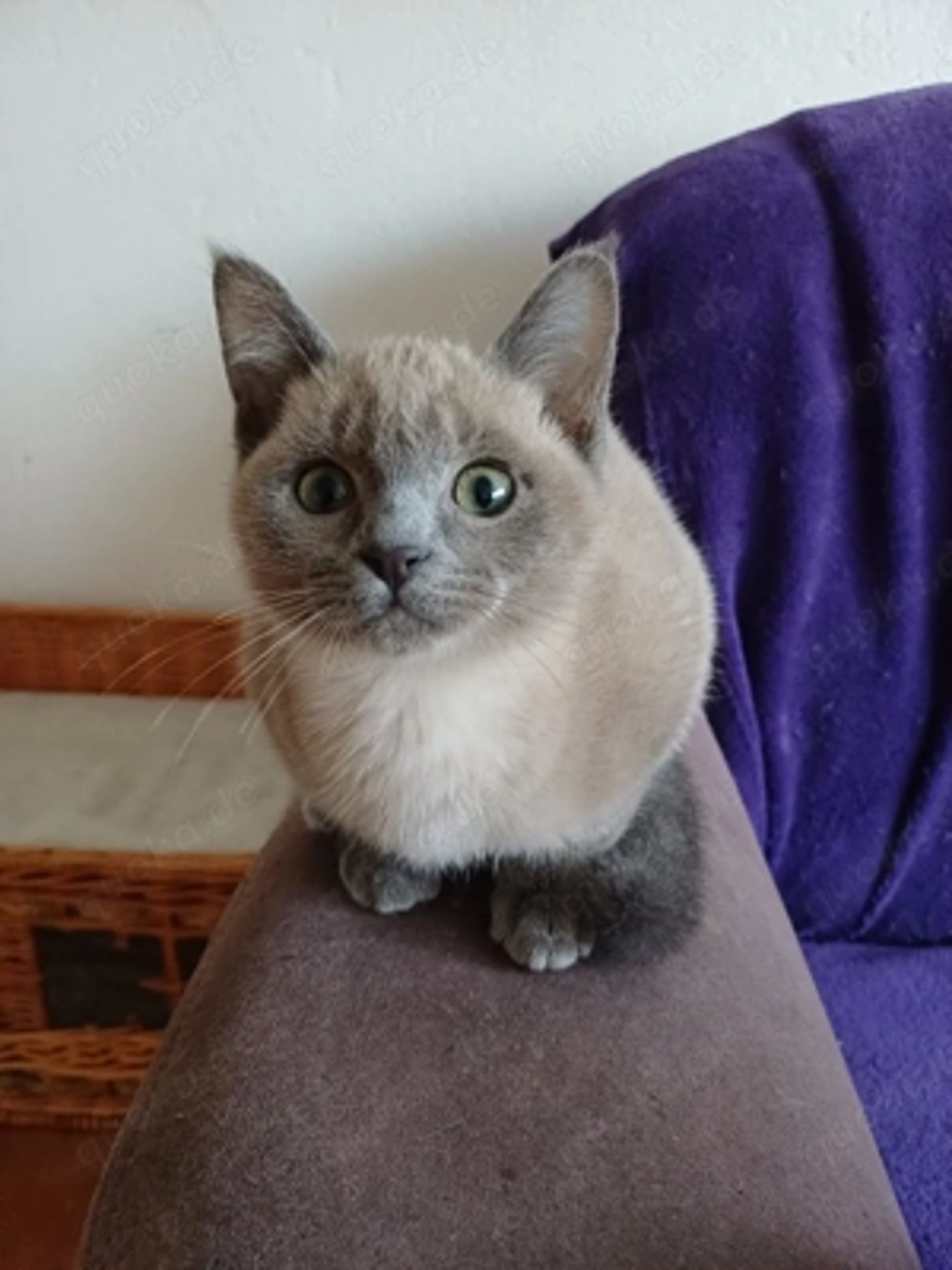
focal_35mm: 25
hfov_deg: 54.9
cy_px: 635
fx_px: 917
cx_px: 476
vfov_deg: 69.4
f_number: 1.8
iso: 500
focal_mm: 4.65
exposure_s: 1/25
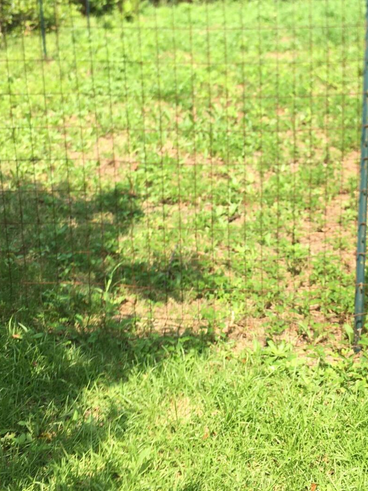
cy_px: 145
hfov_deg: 26.4
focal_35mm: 55
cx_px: 239
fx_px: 780
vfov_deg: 34.4
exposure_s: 1/553
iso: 25
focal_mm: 4.15
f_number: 2.2
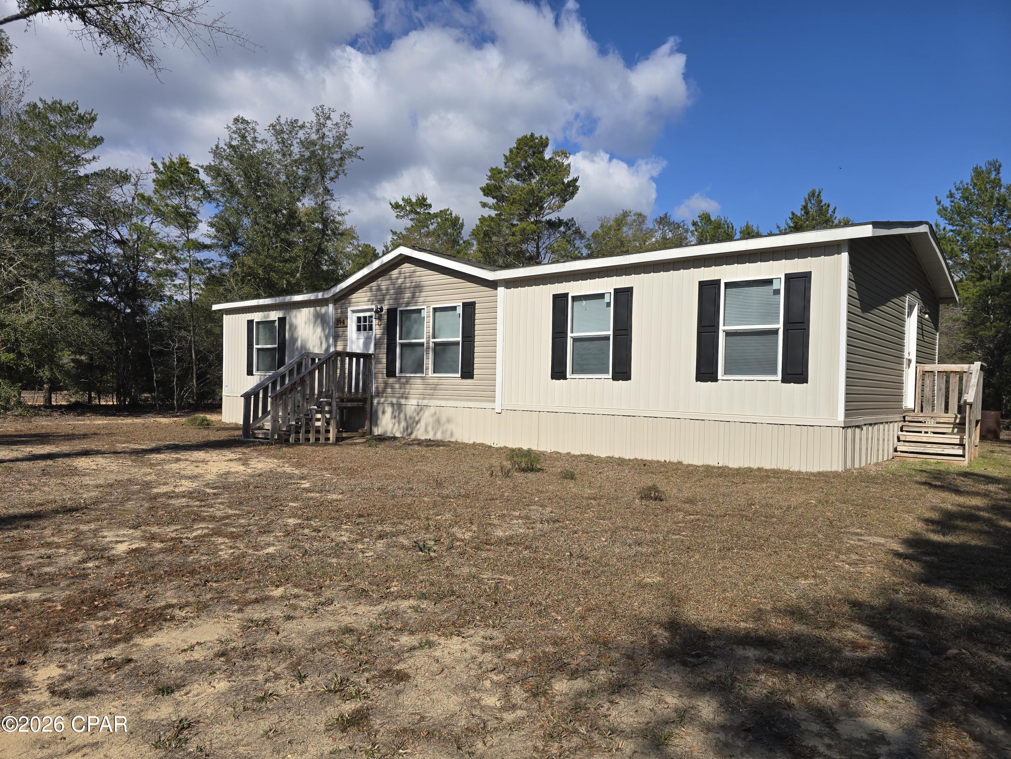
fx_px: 672
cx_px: 506
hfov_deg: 73.9
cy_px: 380
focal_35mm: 23
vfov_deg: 58.9
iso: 12
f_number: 1.7
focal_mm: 6.3
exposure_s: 1/1232
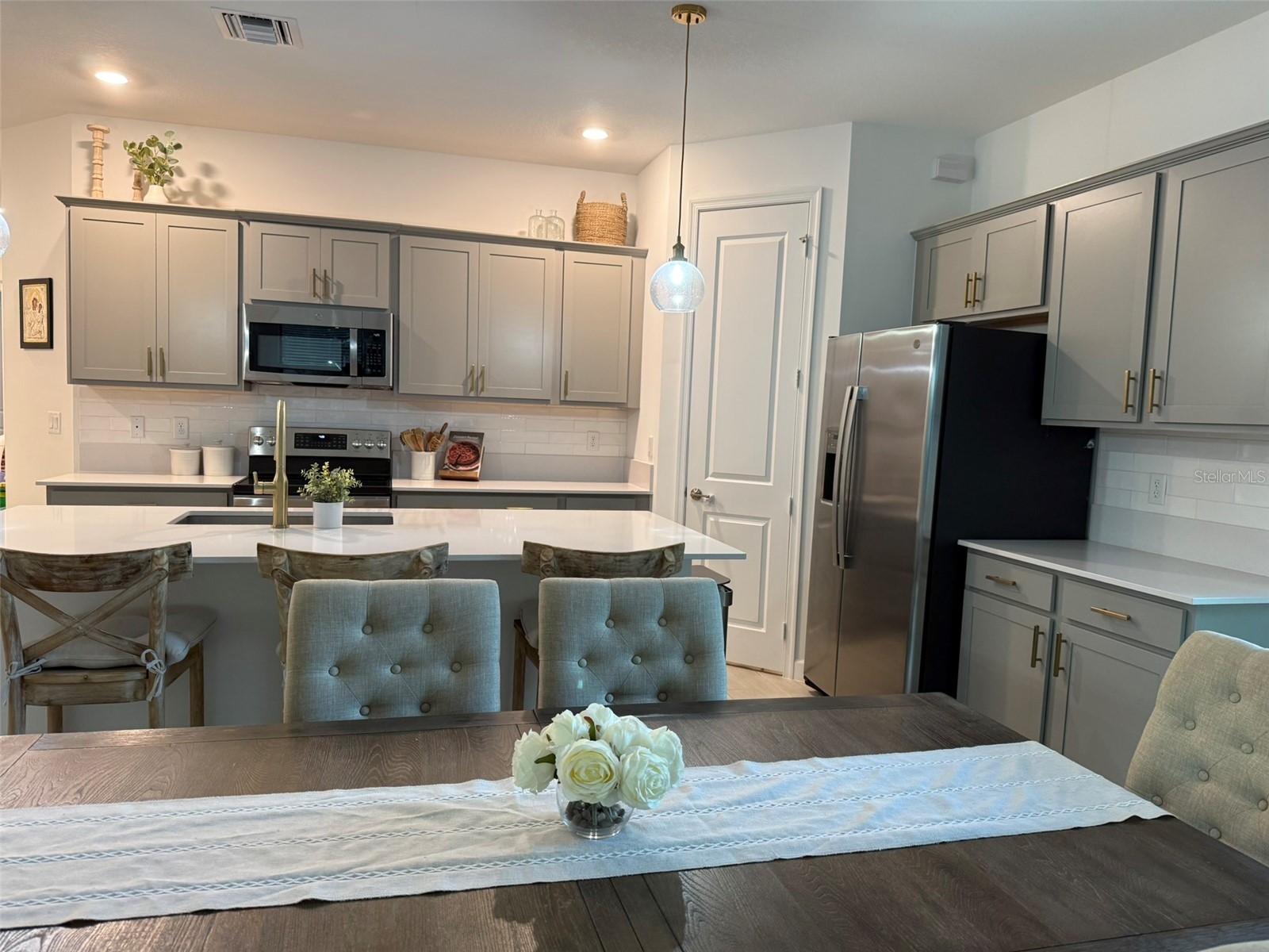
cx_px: 634
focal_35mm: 24
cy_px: 476
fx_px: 880
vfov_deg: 56.8
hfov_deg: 71.6
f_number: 1.78
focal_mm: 6.76
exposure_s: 1/60
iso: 200
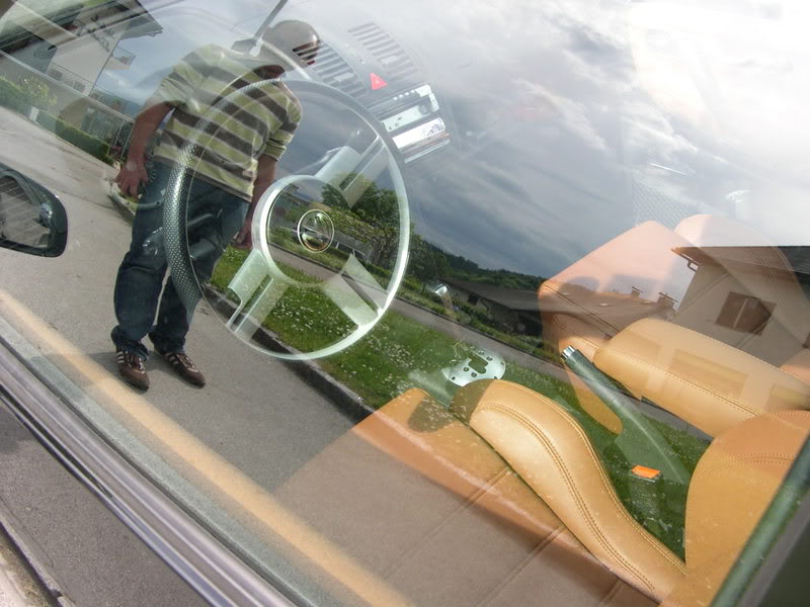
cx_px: 405
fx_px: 889
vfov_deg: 37.7
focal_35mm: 38
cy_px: 304
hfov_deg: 49.0
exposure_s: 1/247
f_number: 2.8
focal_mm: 8
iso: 100
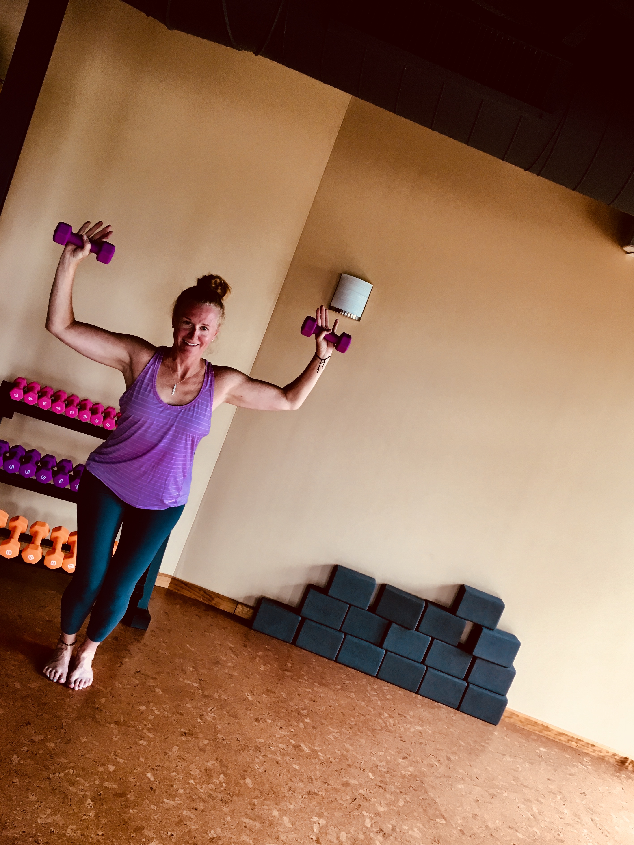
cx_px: 331
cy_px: 450
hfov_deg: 45.4
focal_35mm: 31
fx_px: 757
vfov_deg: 58.3
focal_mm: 4.15
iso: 32
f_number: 2.2
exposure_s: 1/30
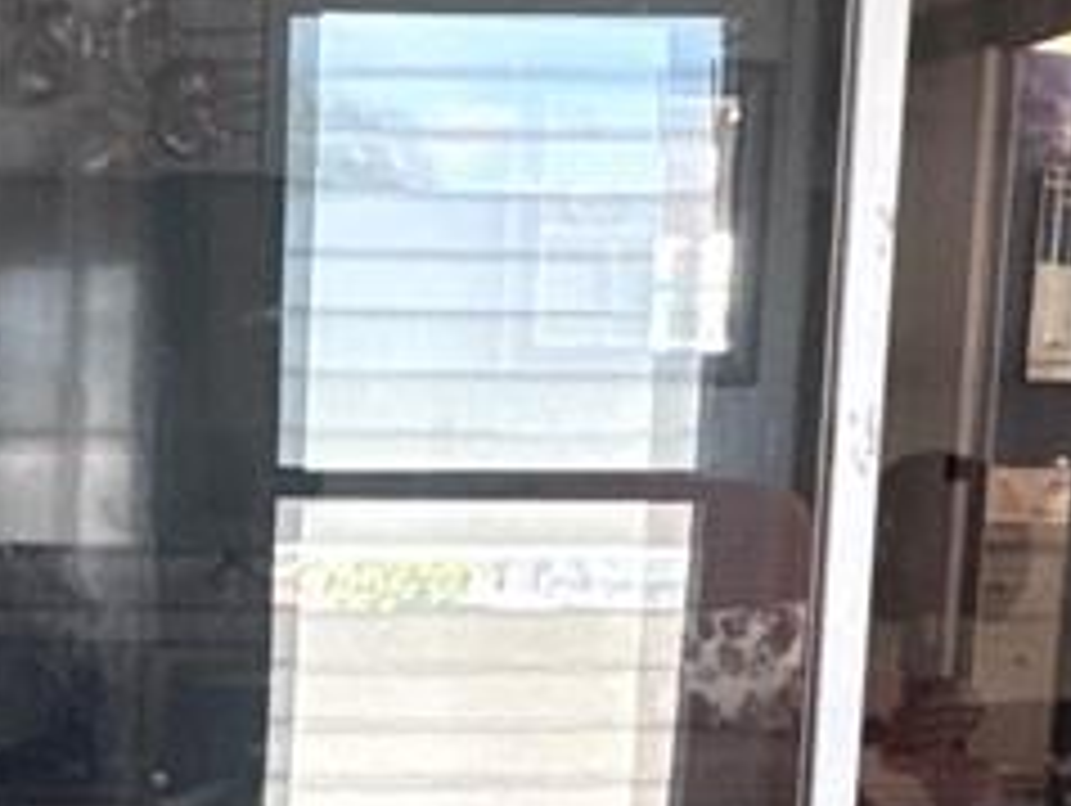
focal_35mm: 94
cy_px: 887
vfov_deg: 15.3
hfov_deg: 20.1
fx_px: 2911
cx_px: -36
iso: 250
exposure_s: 1/120
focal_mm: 2.22
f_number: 2.2
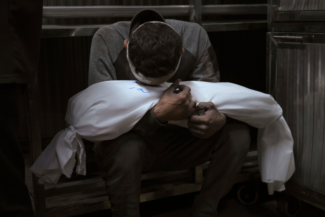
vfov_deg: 27.0
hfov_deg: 39.6
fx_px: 451
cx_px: 162
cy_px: 108
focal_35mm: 50
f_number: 4
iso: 1600
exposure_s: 1/50
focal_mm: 50
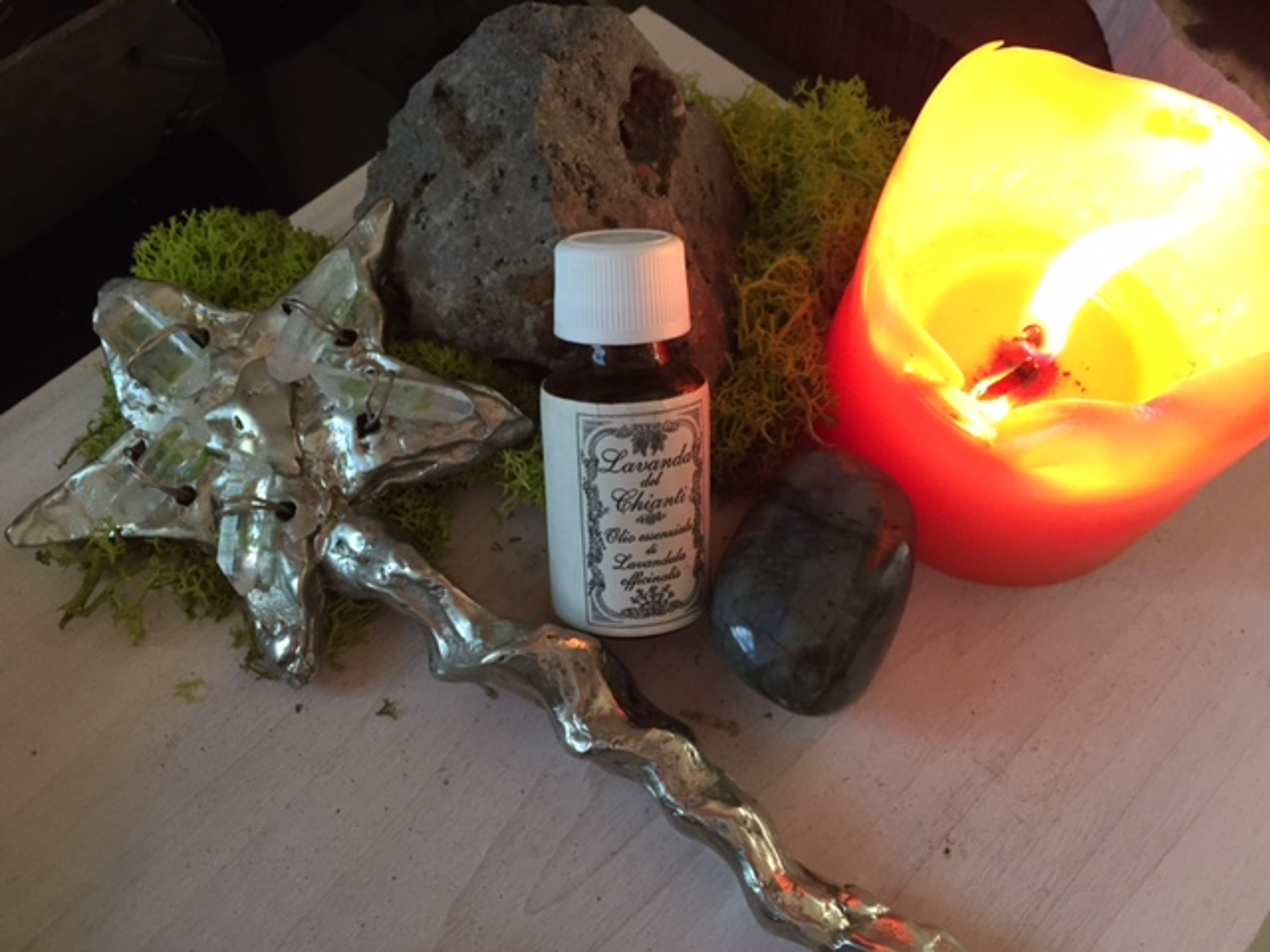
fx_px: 1064
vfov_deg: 48.2
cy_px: 476
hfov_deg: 61.7
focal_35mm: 29
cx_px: 635
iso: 125
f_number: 2.2
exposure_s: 1/30
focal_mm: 4.15
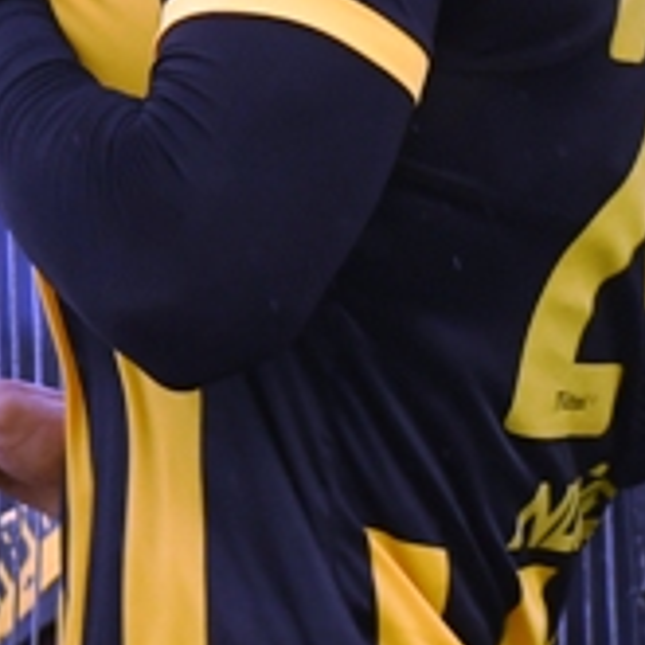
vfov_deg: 0.7
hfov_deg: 0.7
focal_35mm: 2369
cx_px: 348
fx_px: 49940
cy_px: -53
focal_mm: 300
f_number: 6.3
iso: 800
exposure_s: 1/640
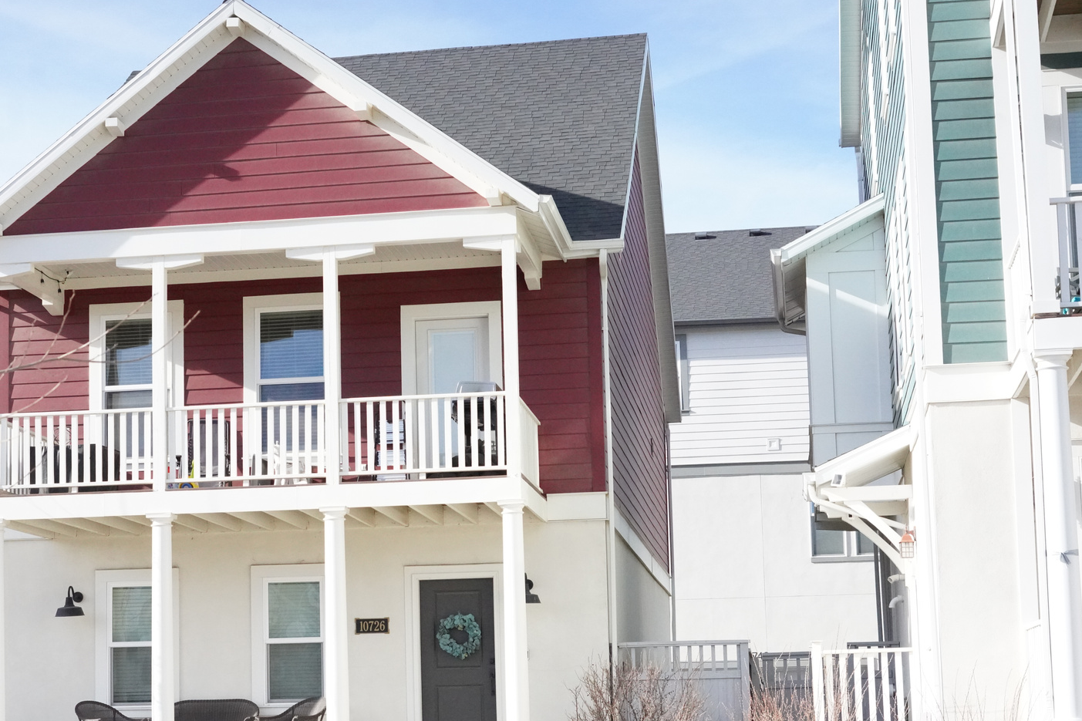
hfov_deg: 27.5
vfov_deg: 18.6
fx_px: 2194
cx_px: 345
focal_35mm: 73
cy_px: 468
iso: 6400
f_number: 7.1
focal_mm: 50
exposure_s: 1/8000
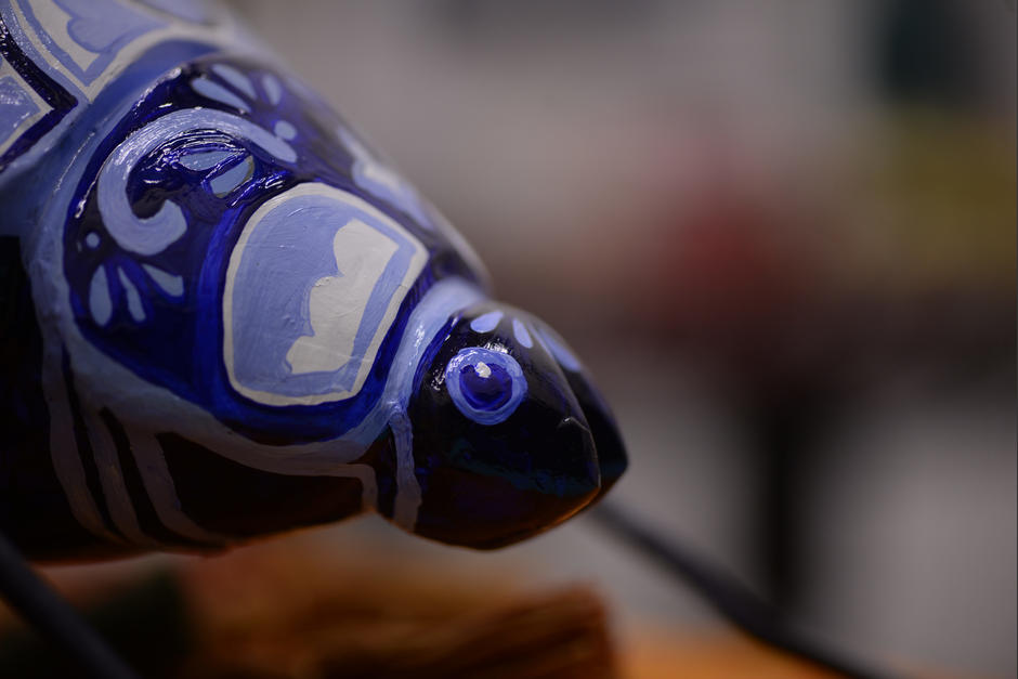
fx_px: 2969
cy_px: 340
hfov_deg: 19.5
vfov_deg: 13.0
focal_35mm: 105
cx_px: 509
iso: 400
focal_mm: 105
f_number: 3.2
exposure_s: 1/50
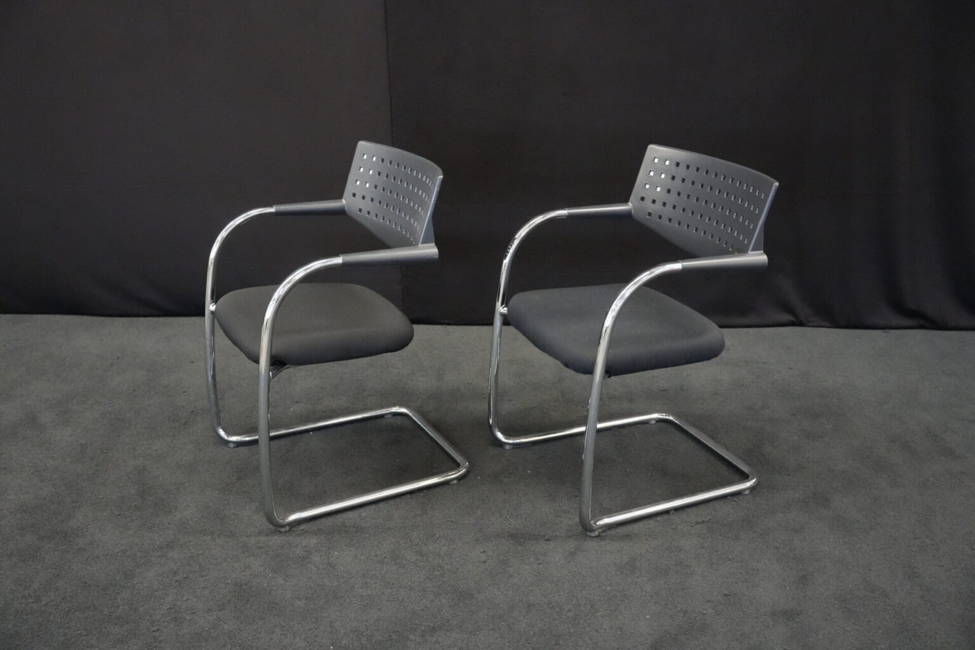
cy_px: 325
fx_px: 948
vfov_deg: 37.9
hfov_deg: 54.4
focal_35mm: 35
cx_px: 488
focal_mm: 35
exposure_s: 1/125
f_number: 4
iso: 12800
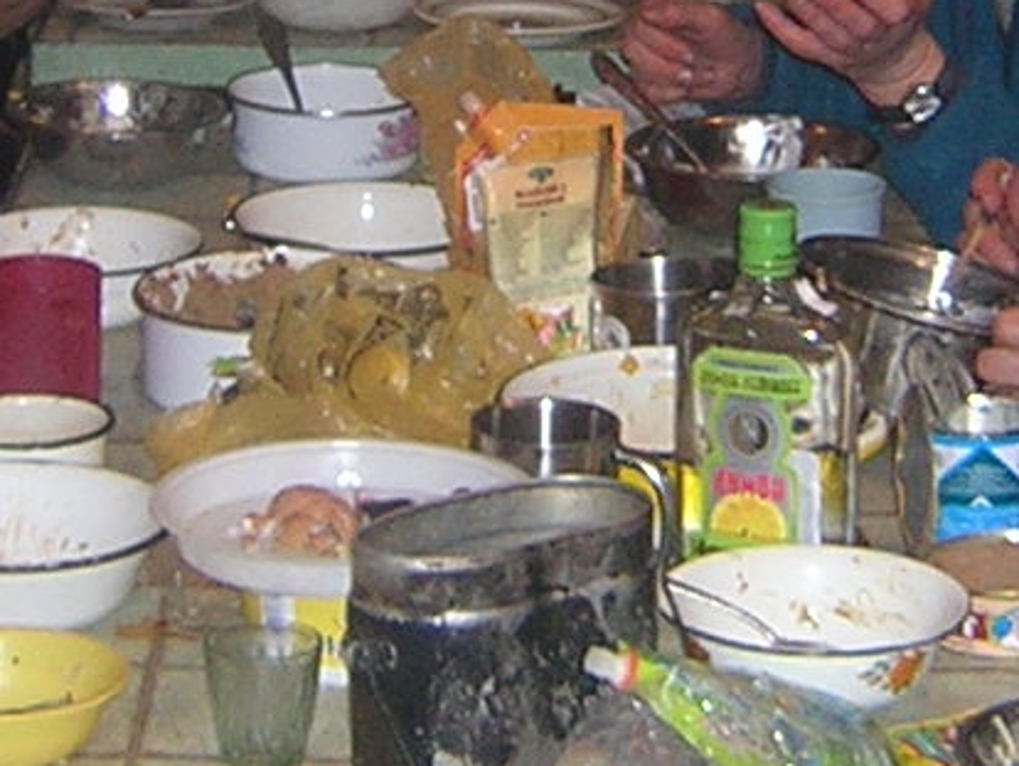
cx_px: 709
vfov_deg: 10.6
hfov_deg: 14.2
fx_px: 4094
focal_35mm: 139
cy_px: 25
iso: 204
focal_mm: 4.7
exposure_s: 1/60.1
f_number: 2.6
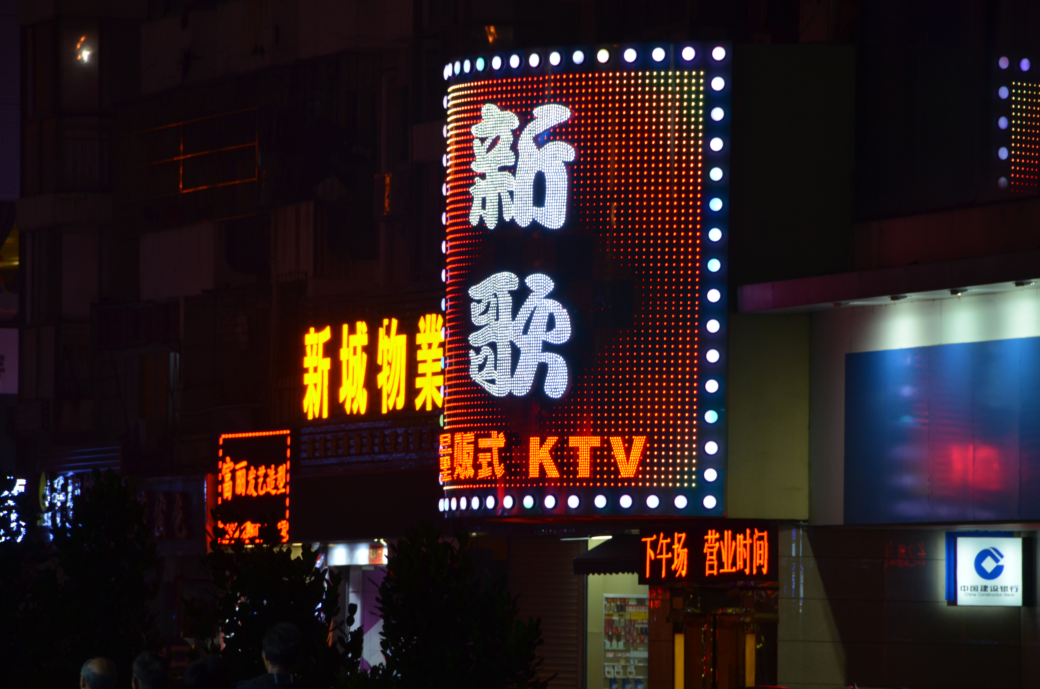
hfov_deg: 6.9
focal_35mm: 300
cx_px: 520
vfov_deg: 4.6
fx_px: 8649
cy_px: 344
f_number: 9
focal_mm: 200
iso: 640
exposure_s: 1/30
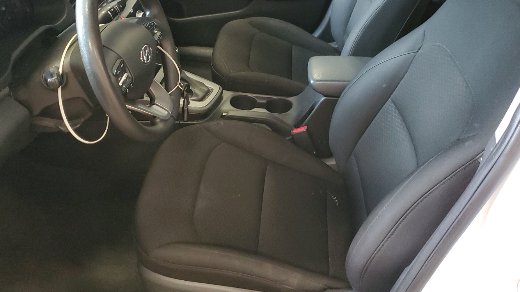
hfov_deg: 58.0
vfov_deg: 34.5
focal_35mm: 34
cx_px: 256
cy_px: 114
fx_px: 469
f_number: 1.5
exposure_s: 1/60.2
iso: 361
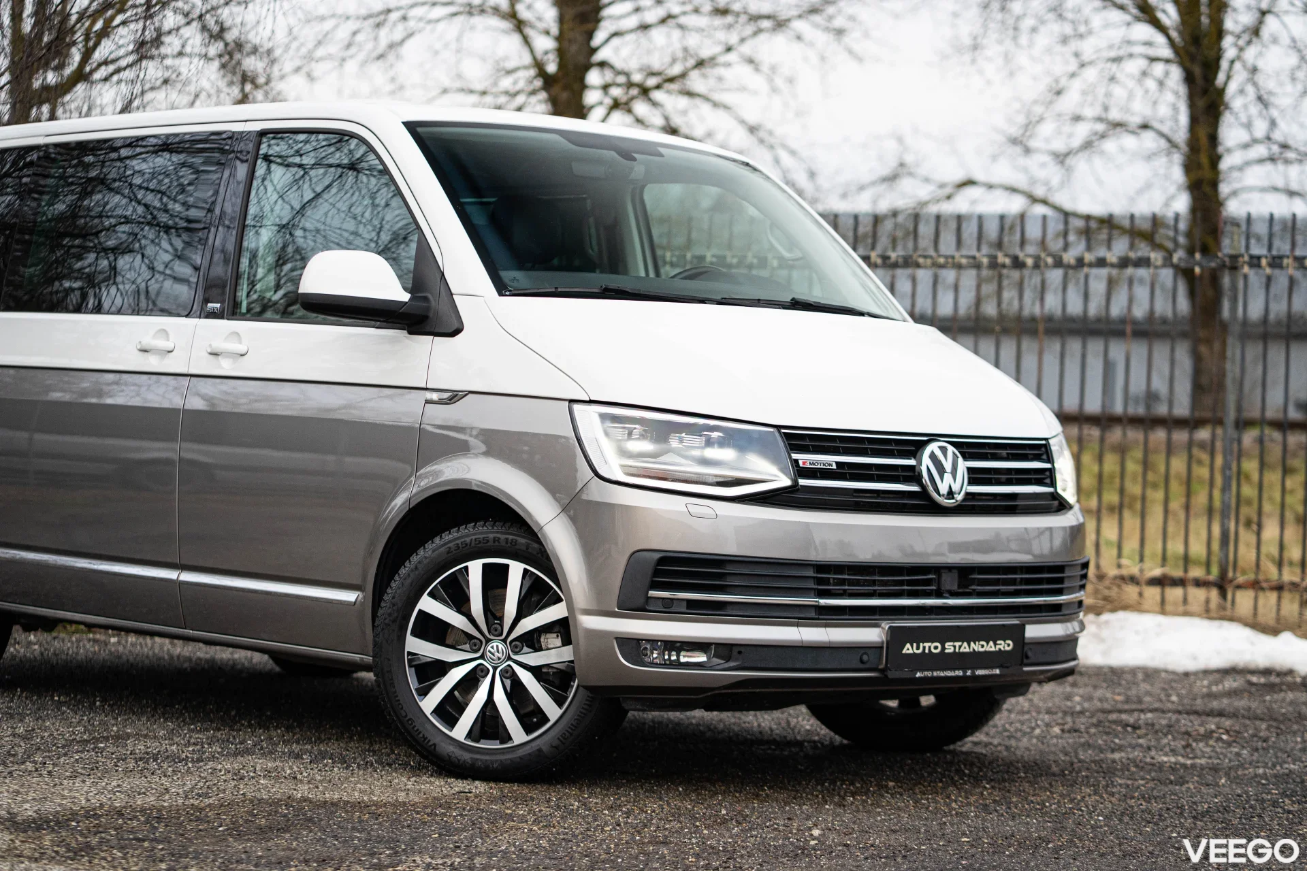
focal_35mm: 85
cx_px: 654
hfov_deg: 23.9
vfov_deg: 16.1
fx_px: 3086
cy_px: 436
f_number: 2.8
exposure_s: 1/250
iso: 500
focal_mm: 85
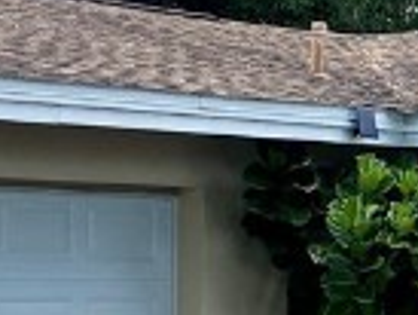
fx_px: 2345
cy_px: 272
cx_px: 757
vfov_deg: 7.6
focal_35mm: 194
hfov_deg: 9.7
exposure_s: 1/998
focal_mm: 4.25
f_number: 1.8
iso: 32
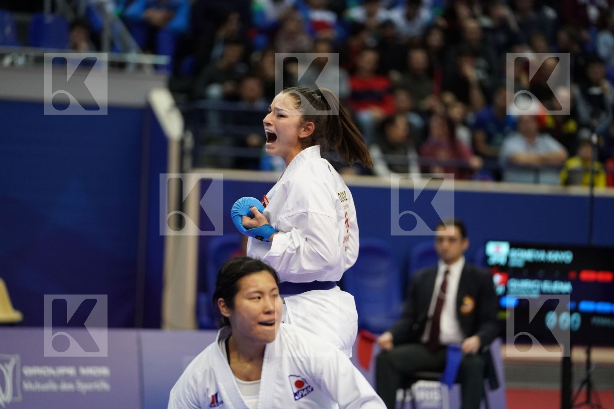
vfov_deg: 8.6
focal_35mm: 159
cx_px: 307
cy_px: 204
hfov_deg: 12.9
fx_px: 2712
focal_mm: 159
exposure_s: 1/1000
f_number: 2.8
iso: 4000
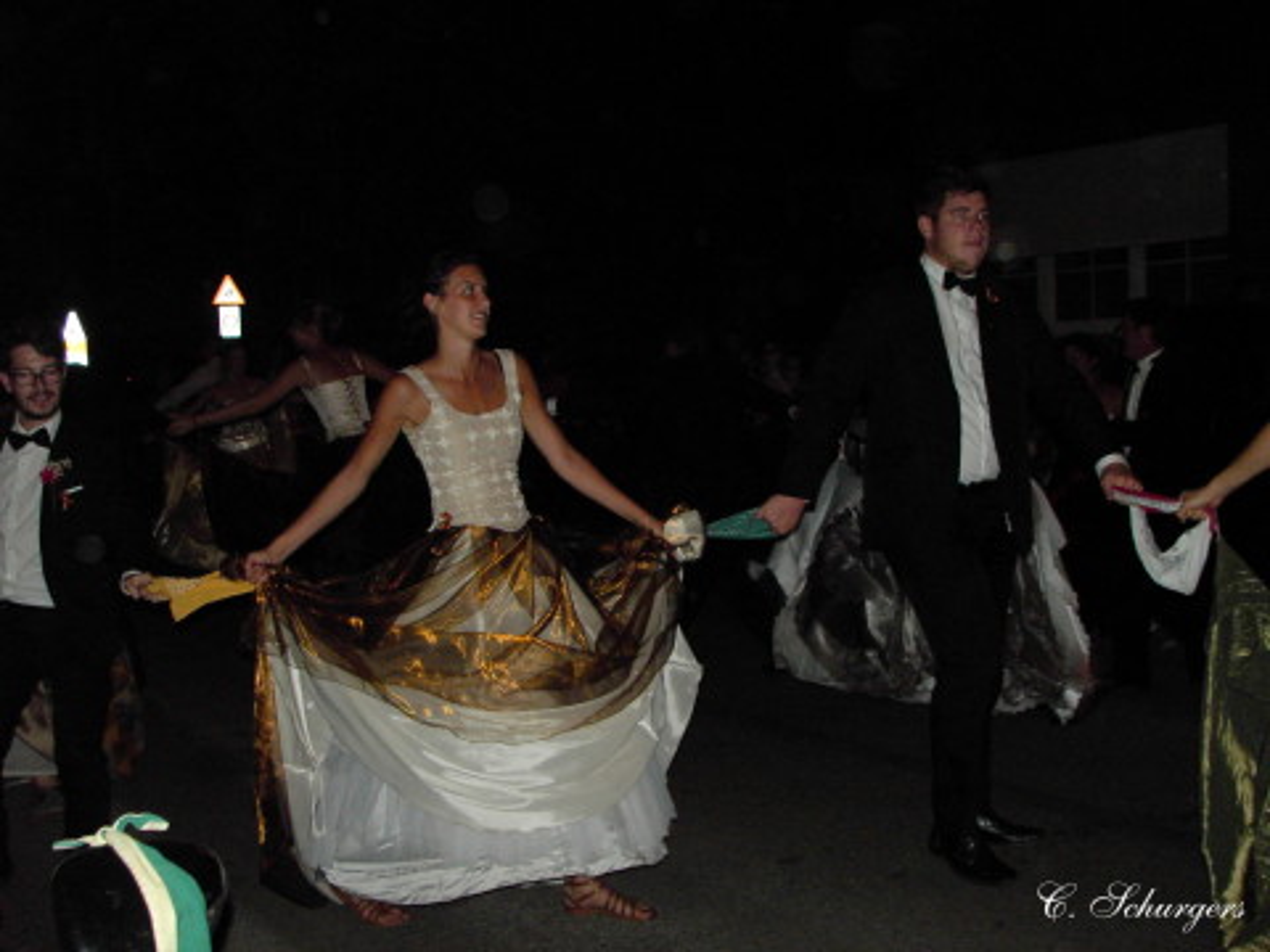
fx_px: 1578
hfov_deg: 43.9
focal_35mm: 43
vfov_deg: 33.6
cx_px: 635
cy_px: 476
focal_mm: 6.6
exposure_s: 1/51
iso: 200
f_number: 2.8
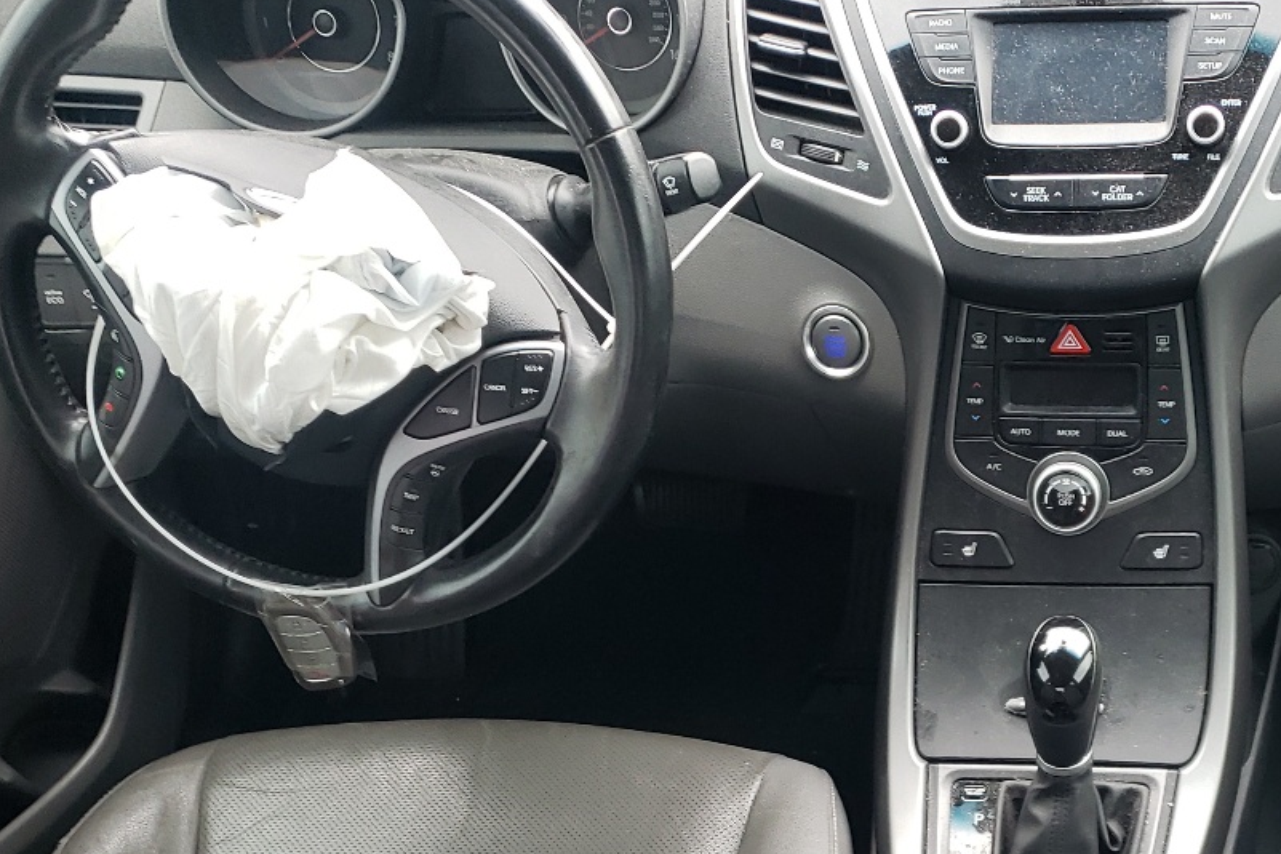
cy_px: 830
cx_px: 985
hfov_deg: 35.9
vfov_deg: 24.1
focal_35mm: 54
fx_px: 1921
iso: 69
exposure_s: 1/60.2
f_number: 1.5
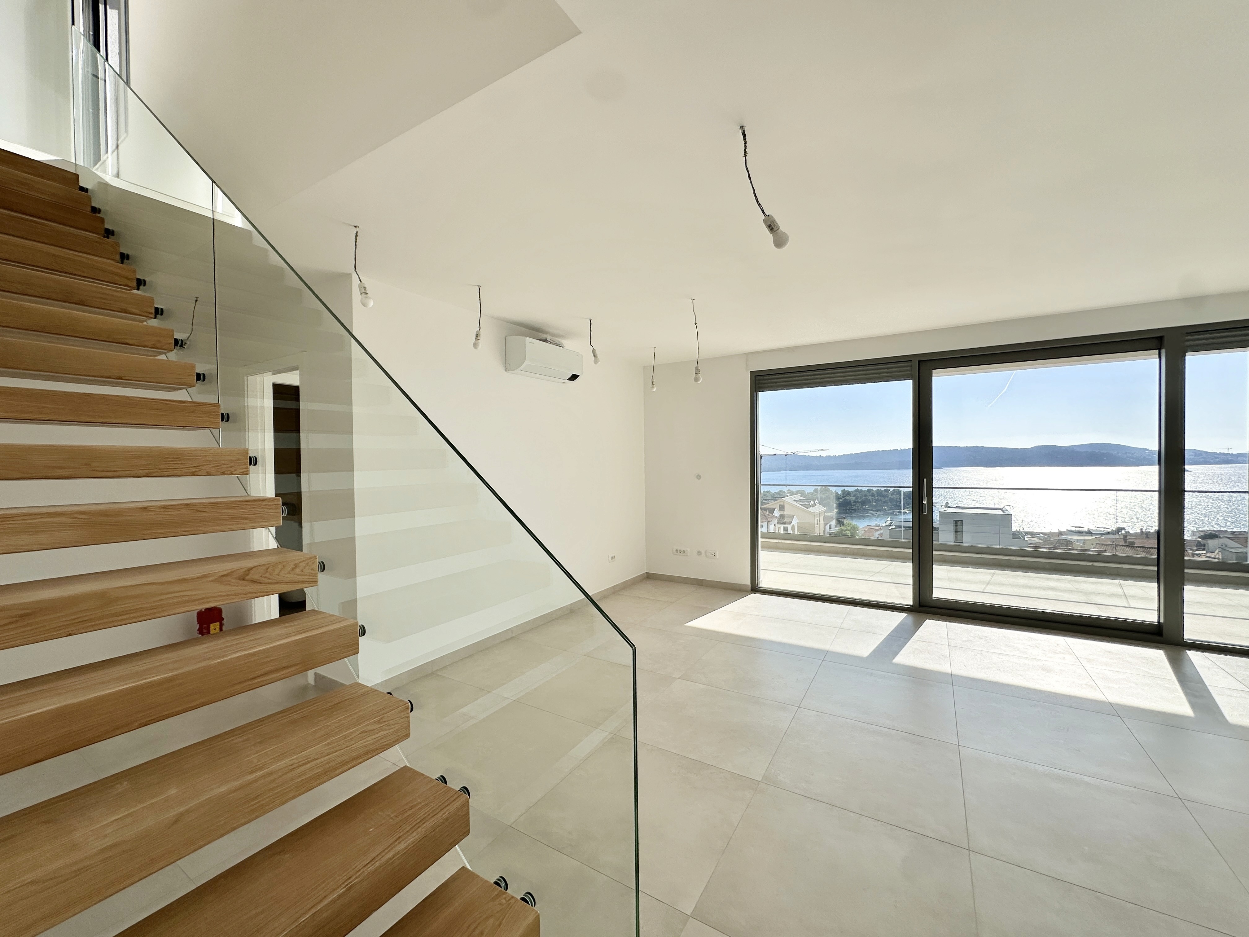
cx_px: 624
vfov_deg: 85.7
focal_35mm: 14
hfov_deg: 102.1
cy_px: 468
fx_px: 505
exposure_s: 1/1350
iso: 50
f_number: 2.2
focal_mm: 2.22
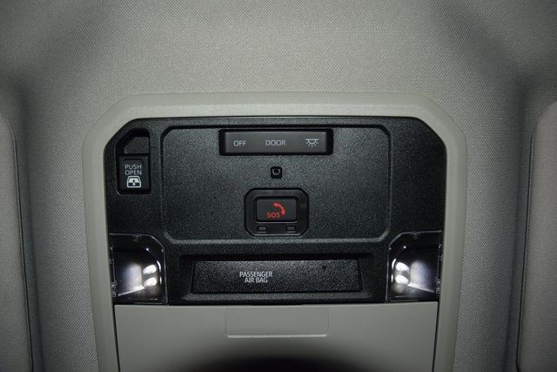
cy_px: 186
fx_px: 557
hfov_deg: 53.1
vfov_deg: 36.9
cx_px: 278
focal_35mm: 36
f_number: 3.8
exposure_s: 1/40
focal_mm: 24
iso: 250
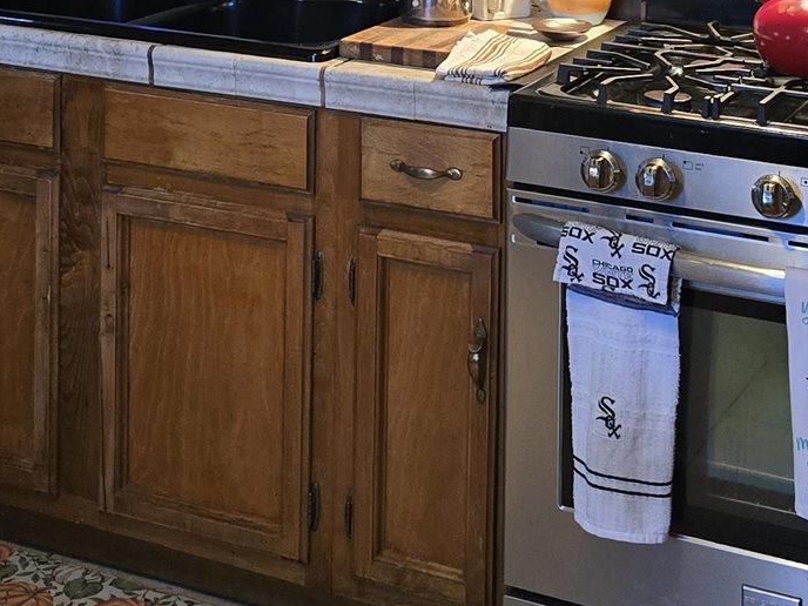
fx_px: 1797
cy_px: -210
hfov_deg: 25.3
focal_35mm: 77
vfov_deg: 17.8
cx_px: 410
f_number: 1.7
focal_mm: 6.3
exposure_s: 1/120
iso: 1000
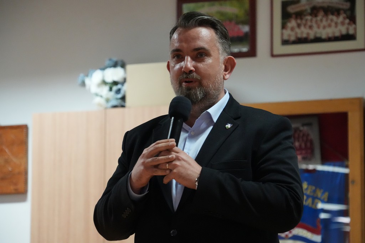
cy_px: 122
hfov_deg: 15.8
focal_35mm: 130
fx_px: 1318
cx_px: 182
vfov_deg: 10.6
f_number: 6.3
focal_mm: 130
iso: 12800
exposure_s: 1/80
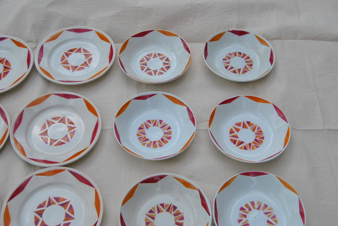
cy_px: 113
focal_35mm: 48
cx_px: 169
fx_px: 451
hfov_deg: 41.1
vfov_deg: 28.2
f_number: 8
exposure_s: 1/250
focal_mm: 32
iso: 100
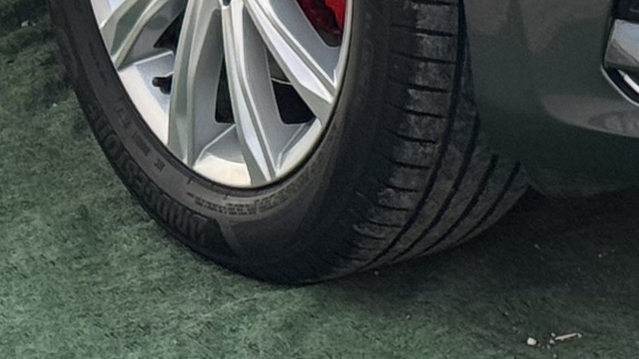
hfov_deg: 7.9
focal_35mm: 273
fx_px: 4625
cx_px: 430
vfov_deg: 4.3
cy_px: -710
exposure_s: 1/100
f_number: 1.78
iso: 160
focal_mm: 6.76
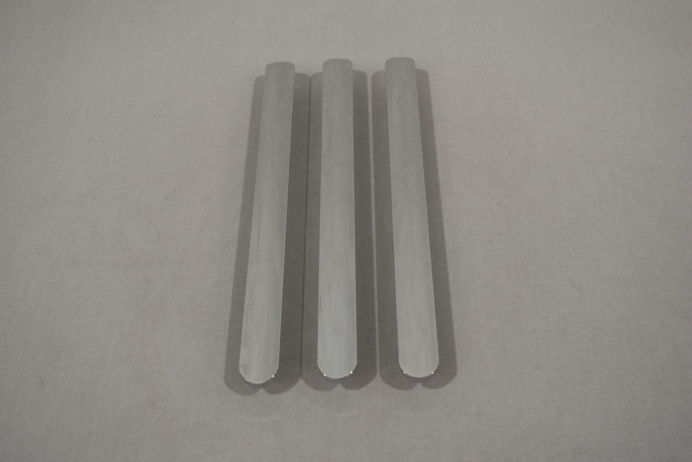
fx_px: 980
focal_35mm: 51
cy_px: 231
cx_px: 346
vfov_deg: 26.5
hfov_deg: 38.9
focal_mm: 34
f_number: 5.6
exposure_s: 1/125
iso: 360
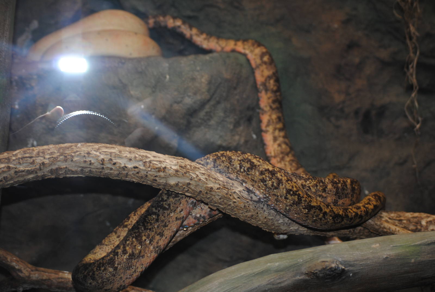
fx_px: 998
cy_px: 146
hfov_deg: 24.6
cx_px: 218
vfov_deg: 16.6
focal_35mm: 82
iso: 200
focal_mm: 55
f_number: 4
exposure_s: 1/60
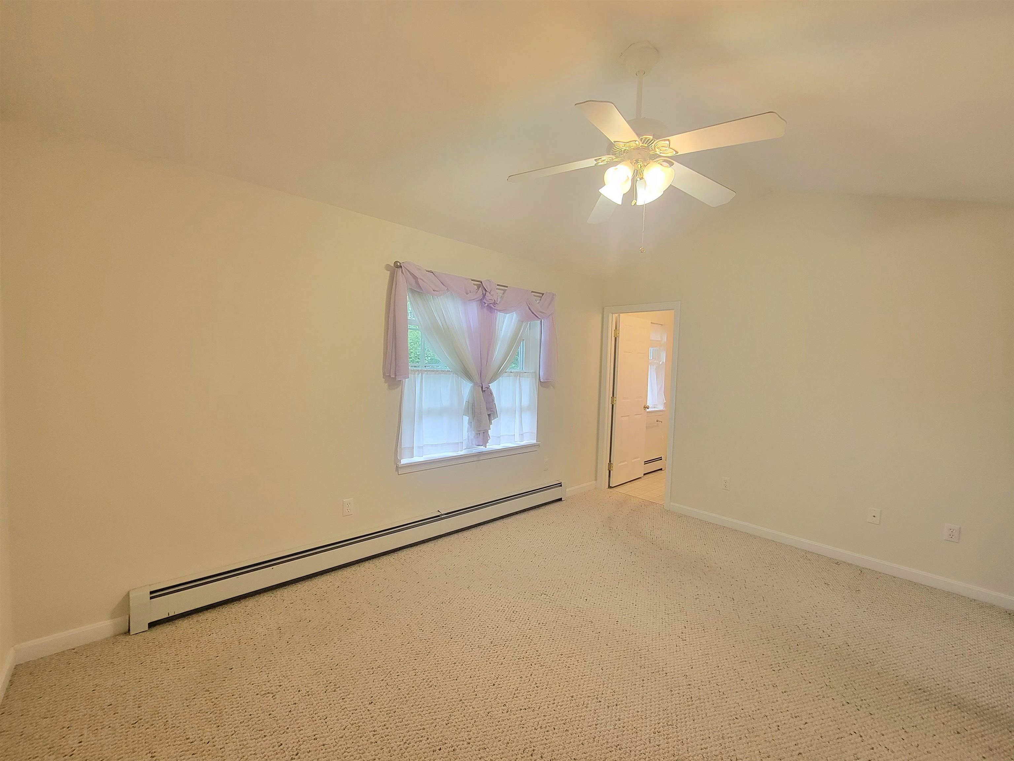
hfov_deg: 106.2
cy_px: 380
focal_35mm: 13
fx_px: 381
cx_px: 507
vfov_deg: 89.9
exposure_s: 1/60.2
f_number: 2.2
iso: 160
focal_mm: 2.2
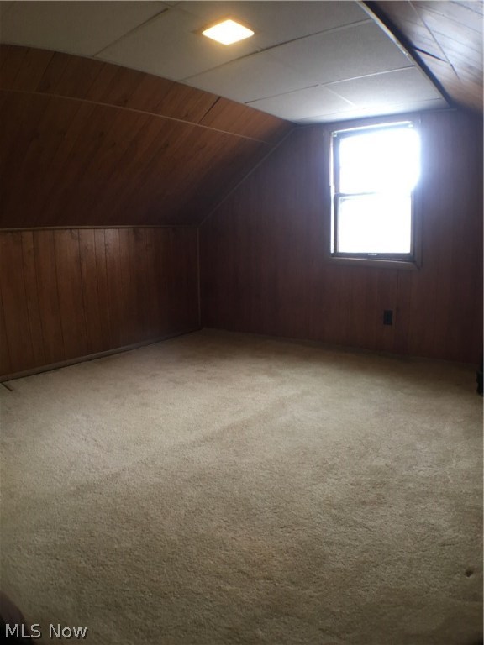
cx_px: 242
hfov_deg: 48.2
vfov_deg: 61.7
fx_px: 541
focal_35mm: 29
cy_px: 322
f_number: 2.2
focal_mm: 4.15
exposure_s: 1/33
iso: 125
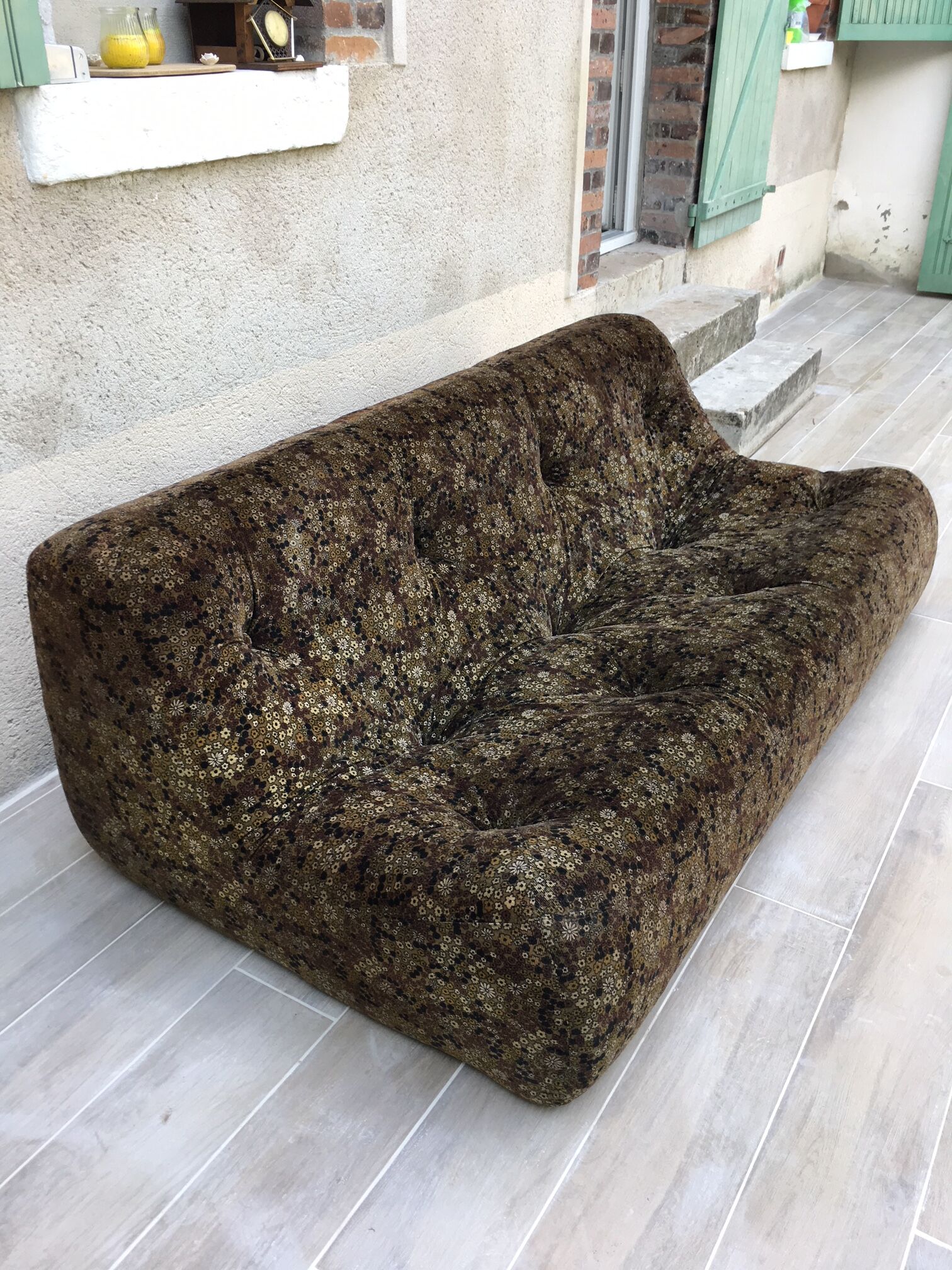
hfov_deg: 48.2
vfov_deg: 61.7
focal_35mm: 29
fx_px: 1063
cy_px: 635
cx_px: 476
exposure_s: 1/100
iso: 32
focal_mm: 4.15
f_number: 2.2
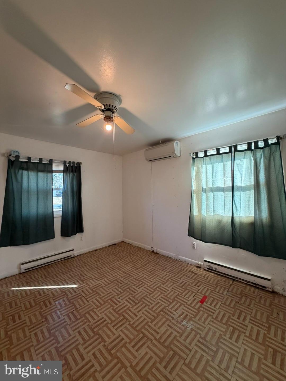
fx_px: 154
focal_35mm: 14
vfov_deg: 102.1
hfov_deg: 85.7
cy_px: 190
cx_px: 143
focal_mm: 2.22
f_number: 2.2
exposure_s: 1/120
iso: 250
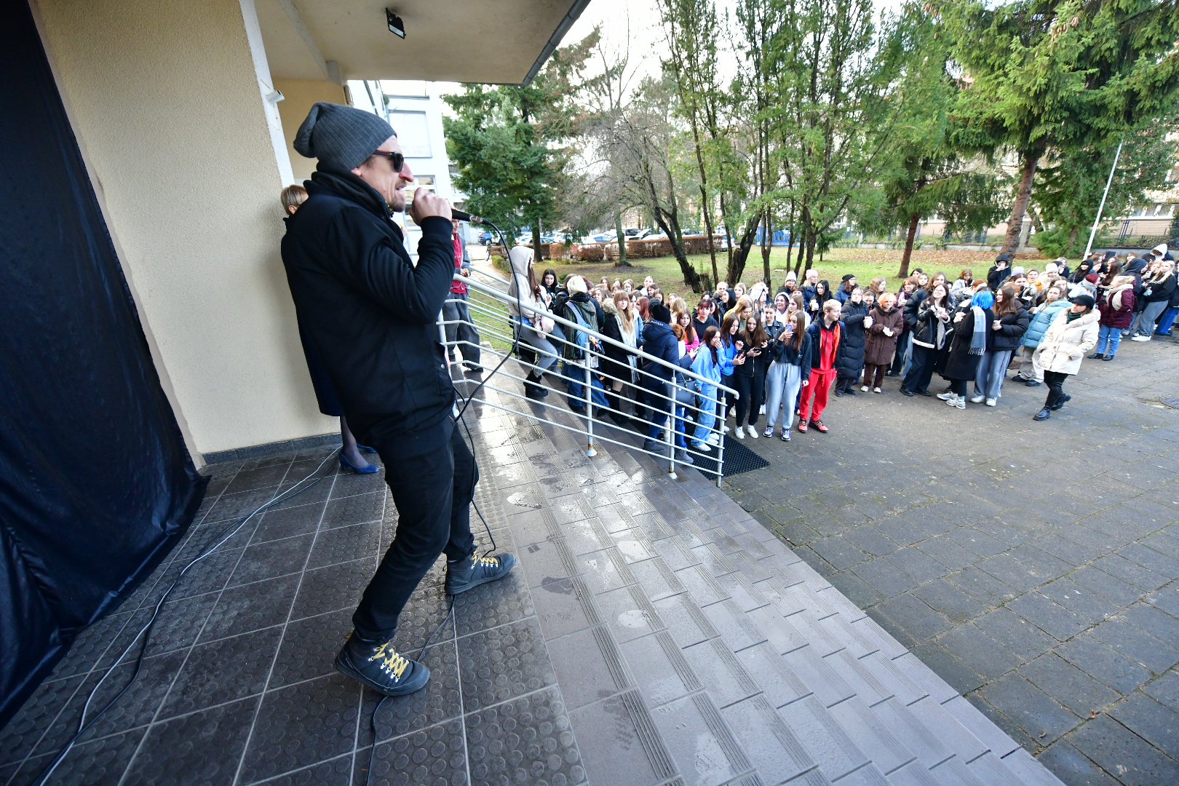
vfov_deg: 81.2
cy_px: 393
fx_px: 458
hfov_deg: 104.3
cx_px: 590
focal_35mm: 14
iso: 1400
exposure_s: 1/640
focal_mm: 14
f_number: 2.8
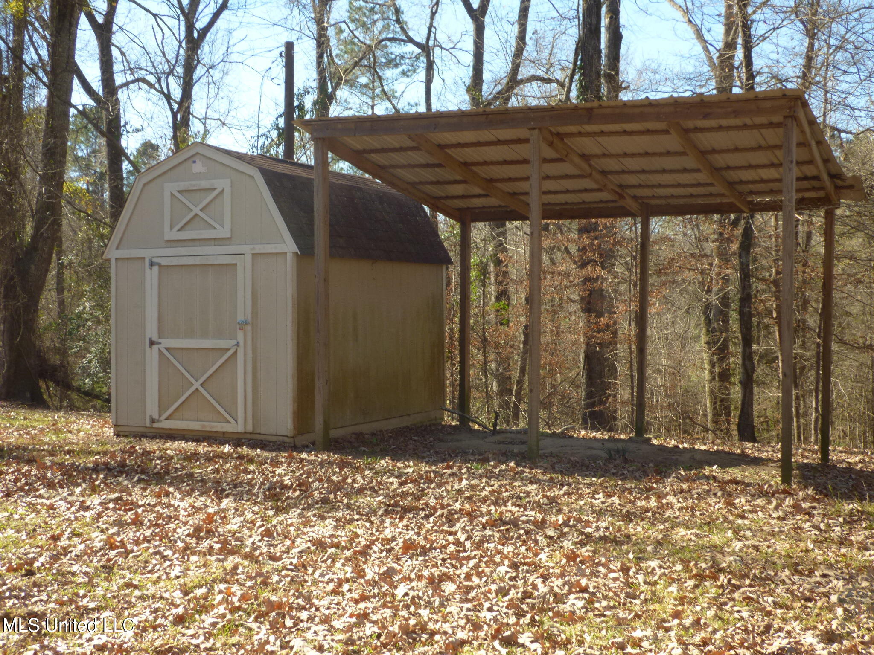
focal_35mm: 44
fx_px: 1111
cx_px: 437
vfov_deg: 32.9
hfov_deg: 42.9
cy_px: 328
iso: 100
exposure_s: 1/125
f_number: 6.3
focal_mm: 7.79
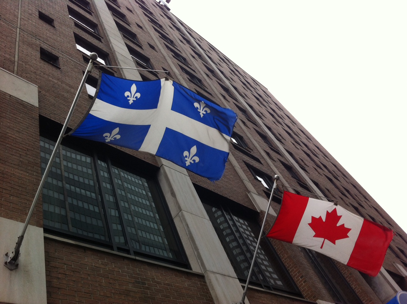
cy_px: 152
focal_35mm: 35
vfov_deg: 40.6
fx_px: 411
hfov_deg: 52.7
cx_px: 204
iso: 80
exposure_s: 1/186
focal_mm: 3.85
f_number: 2.8
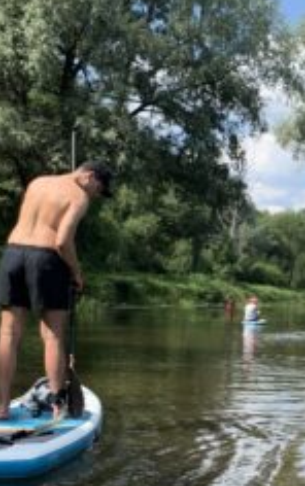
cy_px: 290
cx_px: 513
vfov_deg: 29.3
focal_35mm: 70
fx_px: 929
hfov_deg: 16.3
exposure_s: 1/1043
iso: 25
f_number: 1.8
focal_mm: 4.25
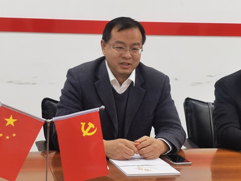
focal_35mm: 81
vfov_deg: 18.2
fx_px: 564
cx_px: 120
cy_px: 90
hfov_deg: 24.1
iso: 250
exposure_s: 1/33.3
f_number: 2.4
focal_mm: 7.48
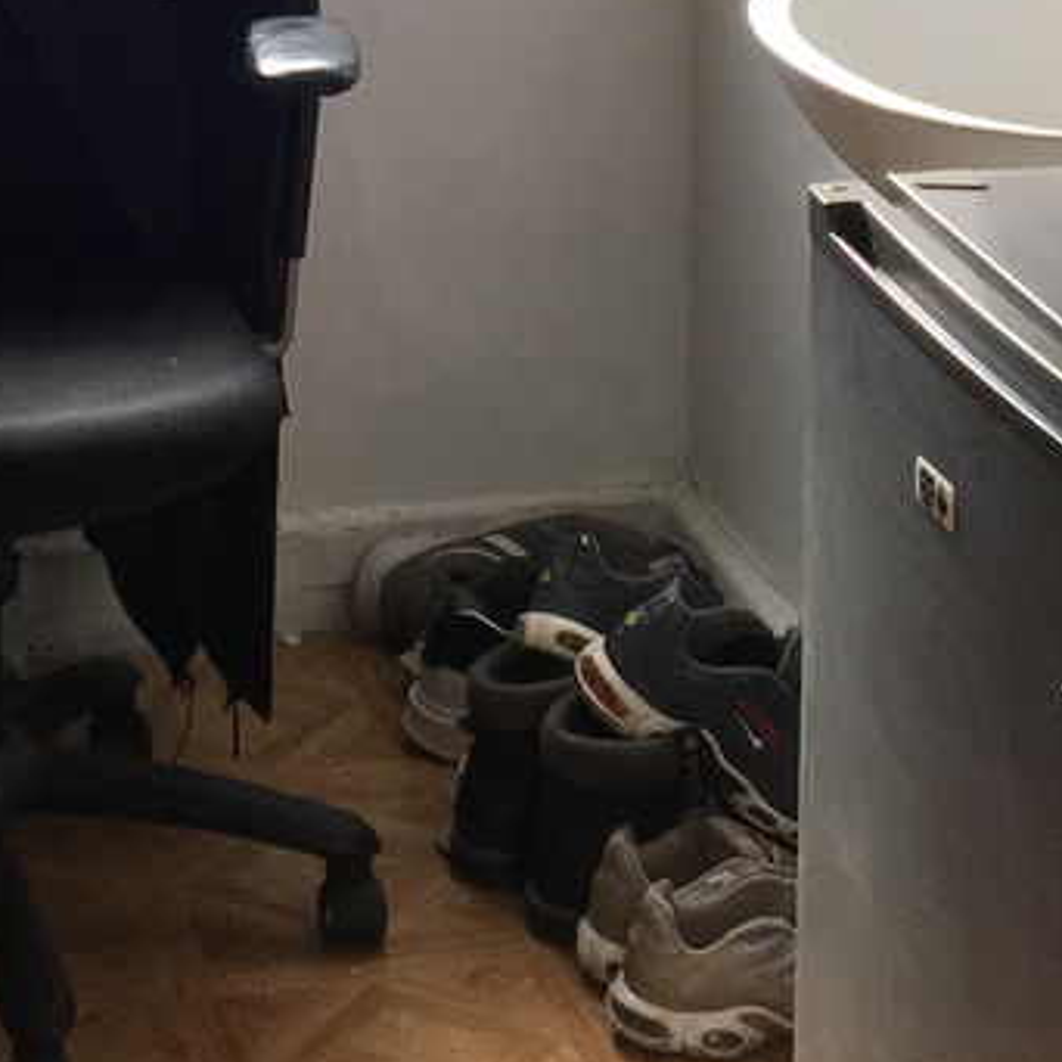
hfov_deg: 14.4
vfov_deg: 14.0
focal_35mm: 120
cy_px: -264
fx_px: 4165
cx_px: 127
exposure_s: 1/100
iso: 40
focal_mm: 4.15
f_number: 2.2
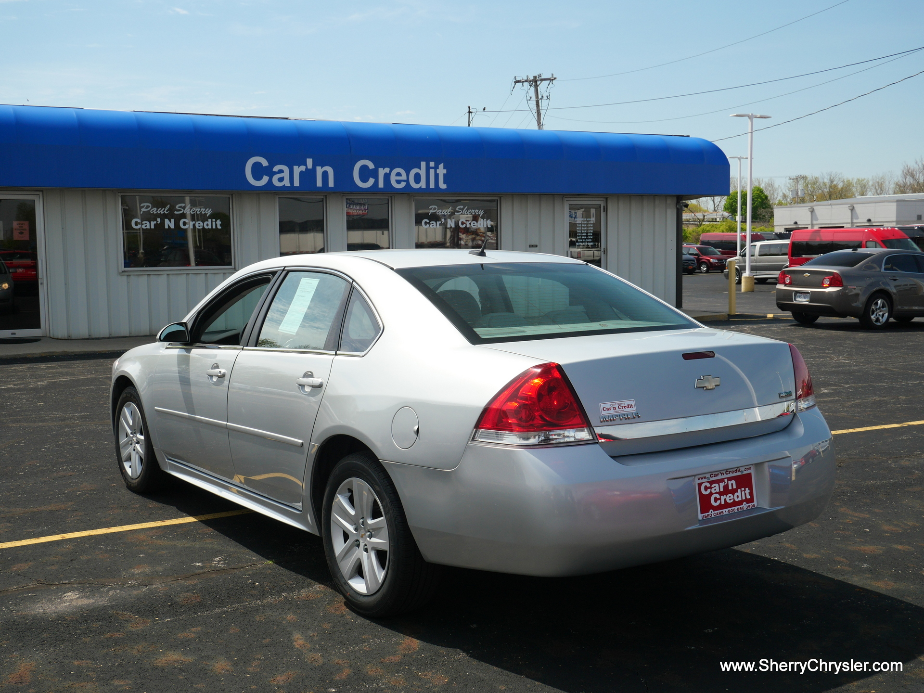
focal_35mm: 36
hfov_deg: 51.4
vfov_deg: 39.7
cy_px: 346
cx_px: 462
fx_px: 961
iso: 200
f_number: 6.3
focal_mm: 18
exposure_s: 1/250
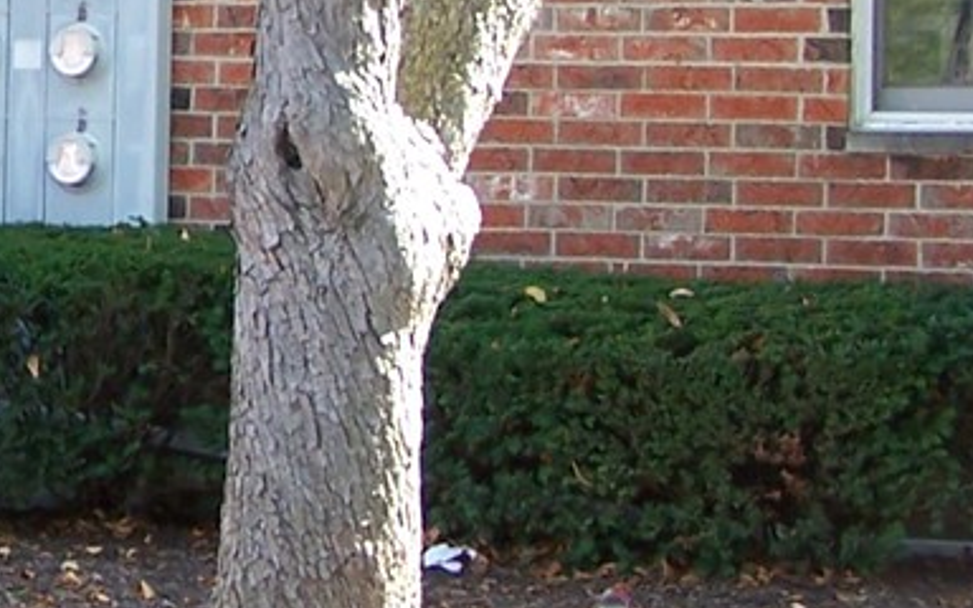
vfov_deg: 8.6
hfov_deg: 13.4
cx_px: -258
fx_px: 4004
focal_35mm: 151
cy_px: -162
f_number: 2.8
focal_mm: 6.3
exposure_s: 1/100
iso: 80
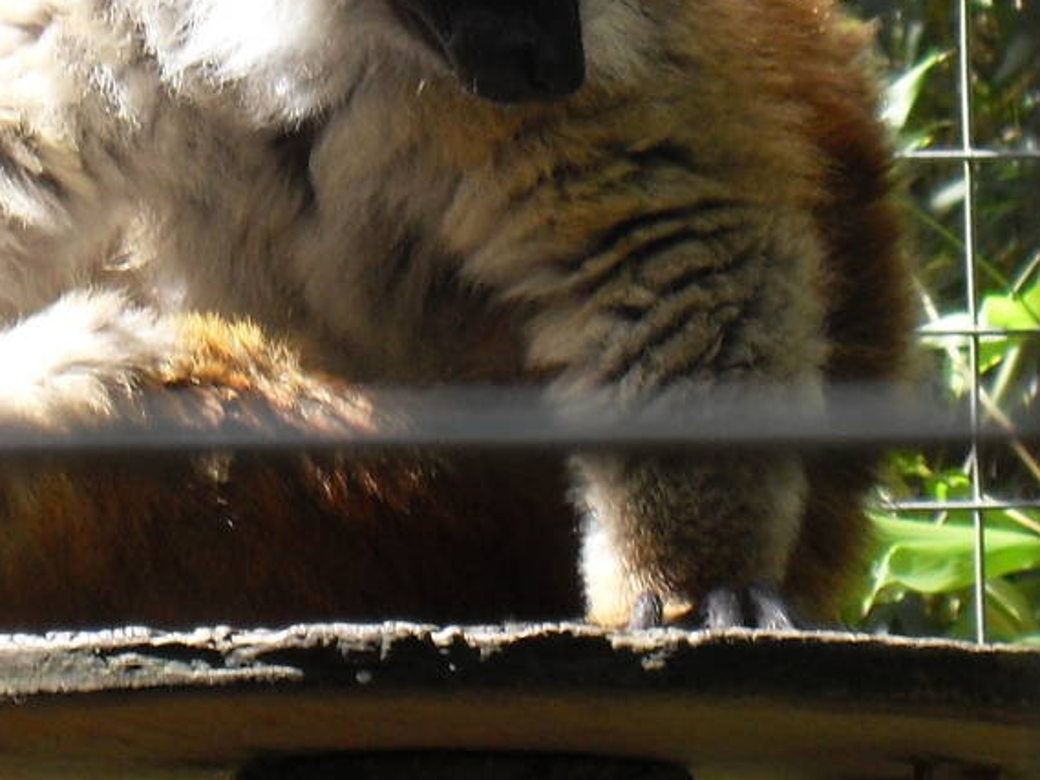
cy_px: 49
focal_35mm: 312
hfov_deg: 6.3
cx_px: 510
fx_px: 9376
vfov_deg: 4.8
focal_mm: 18.1
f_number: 5.2
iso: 100
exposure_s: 1/90
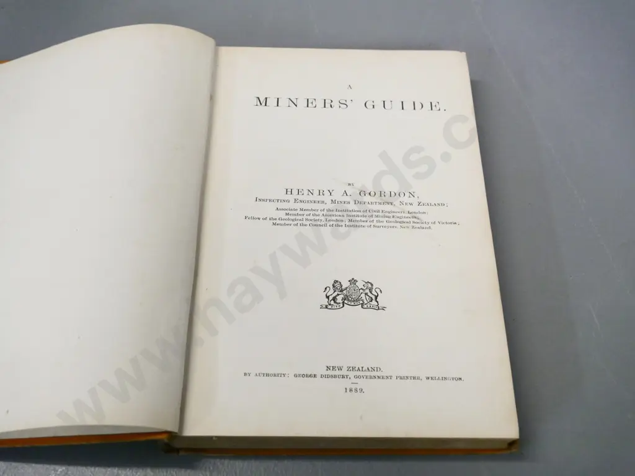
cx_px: 318
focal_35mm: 36
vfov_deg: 39.7
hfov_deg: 51.4
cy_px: 238
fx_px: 660
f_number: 5.6
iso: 3200
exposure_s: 1/125
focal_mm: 18
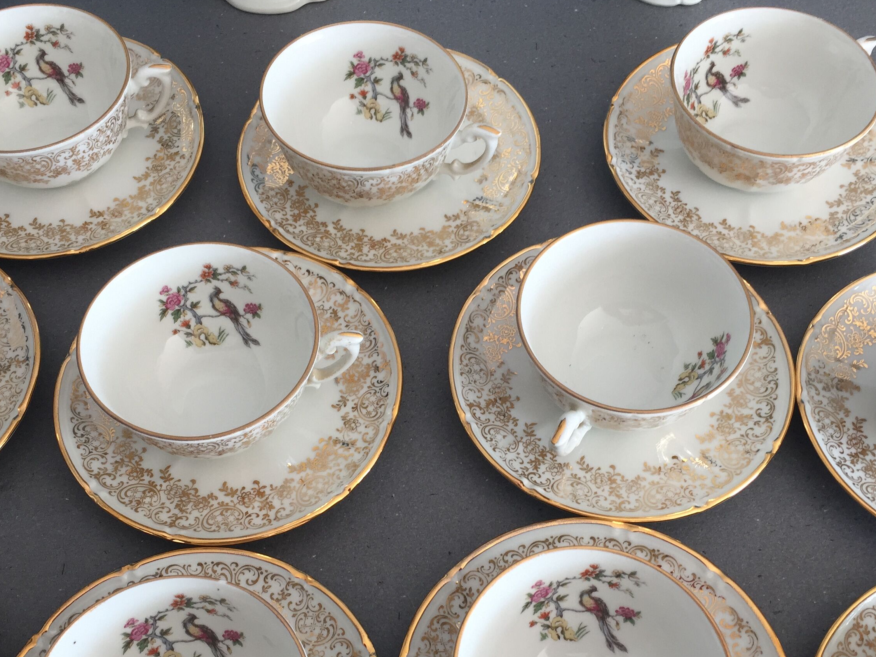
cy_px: 427
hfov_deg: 44.8
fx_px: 1063
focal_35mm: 42
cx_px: 433
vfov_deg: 34.1
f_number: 2.2
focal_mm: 4.15
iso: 40
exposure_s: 1/50
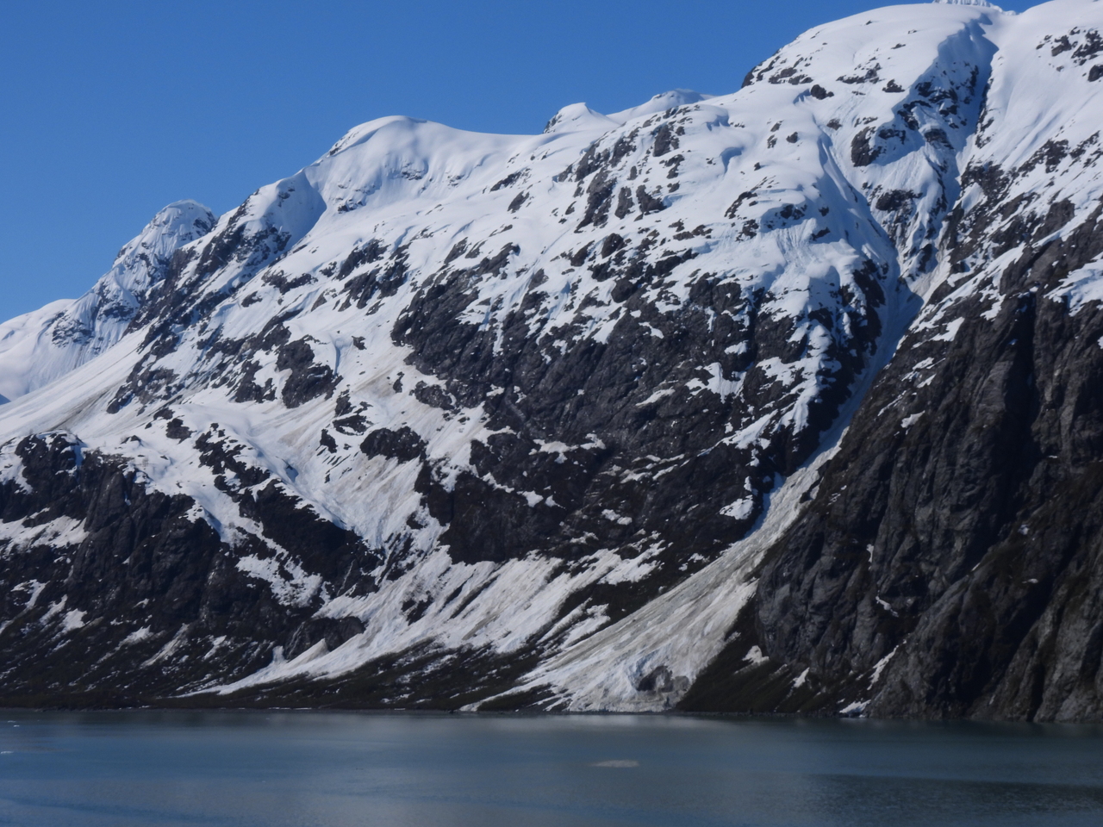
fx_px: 3027
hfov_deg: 20.7
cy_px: 414
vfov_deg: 15.6
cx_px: 552
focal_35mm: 95
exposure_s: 1/2000
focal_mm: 17
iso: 100
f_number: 5.6
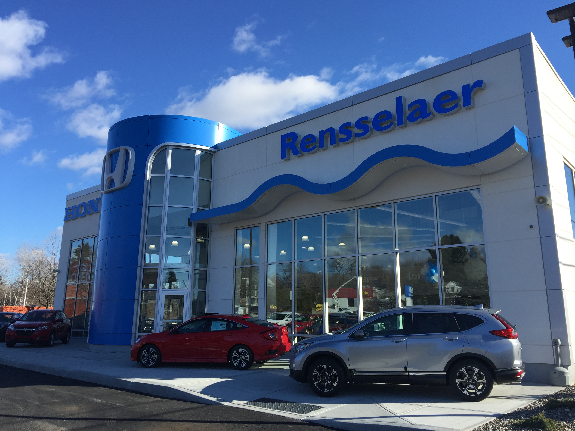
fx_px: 482
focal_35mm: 29
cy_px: 216
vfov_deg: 48.2
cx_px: 288
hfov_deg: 61.7
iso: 32
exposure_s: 1/1163
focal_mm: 4.15
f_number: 2.2
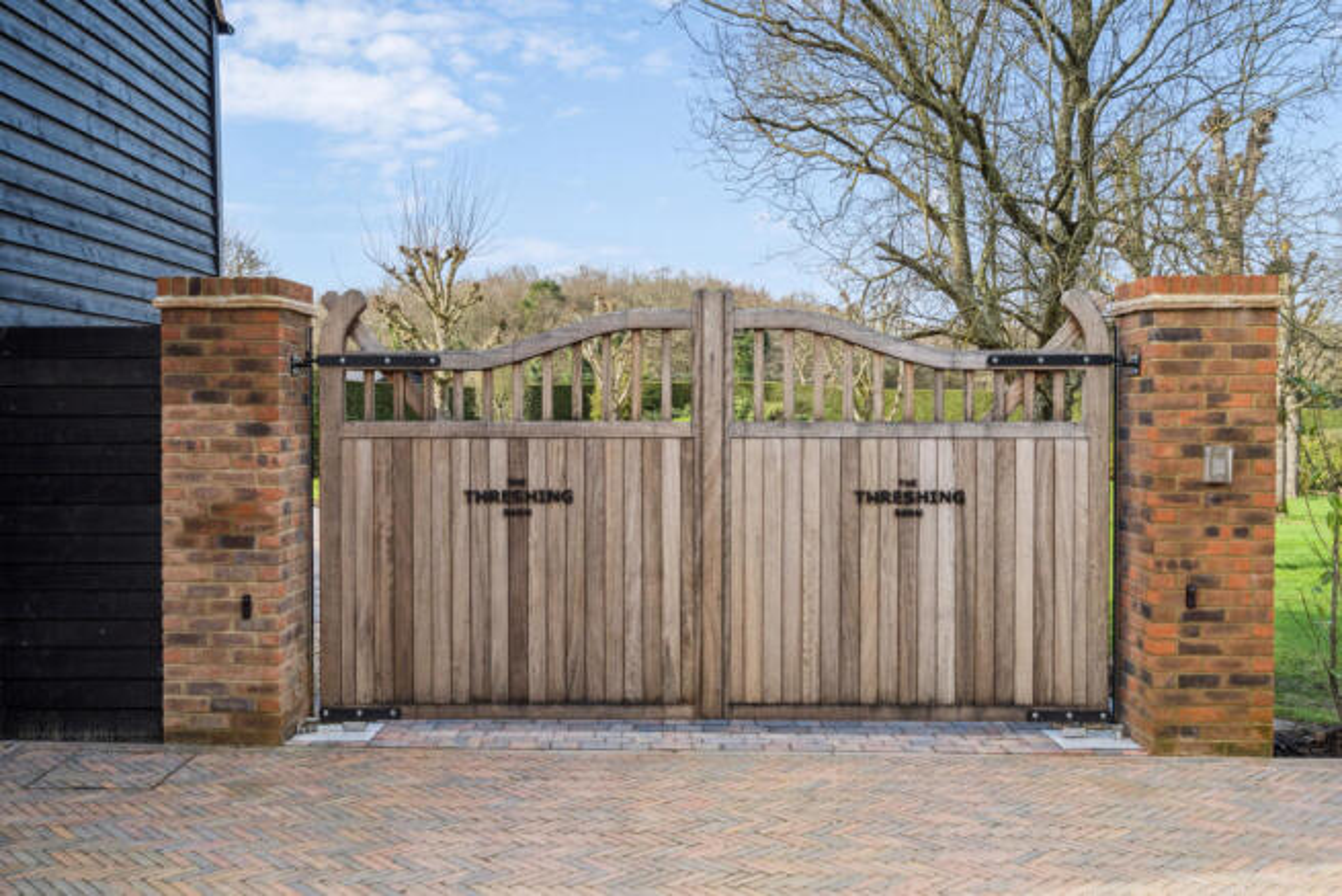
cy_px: 448
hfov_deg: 54.4
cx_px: 671
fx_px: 1305
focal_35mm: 35
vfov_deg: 37.9
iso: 640
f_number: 9
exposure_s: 1/400
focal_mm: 35
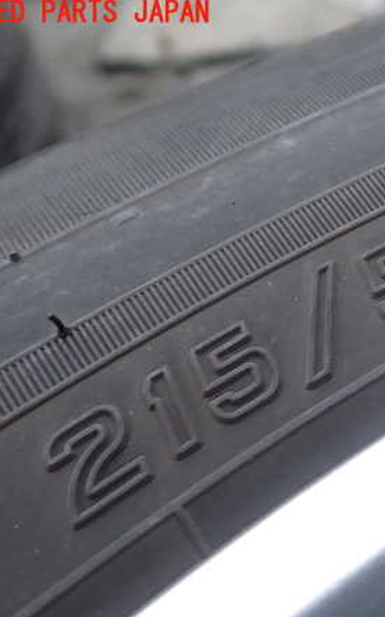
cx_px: 374
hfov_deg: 28.2
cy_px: 308
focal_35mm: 43
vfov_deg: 46.2
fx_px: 723
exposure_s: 1/60
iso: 100
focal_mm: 5.4
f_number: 2.3
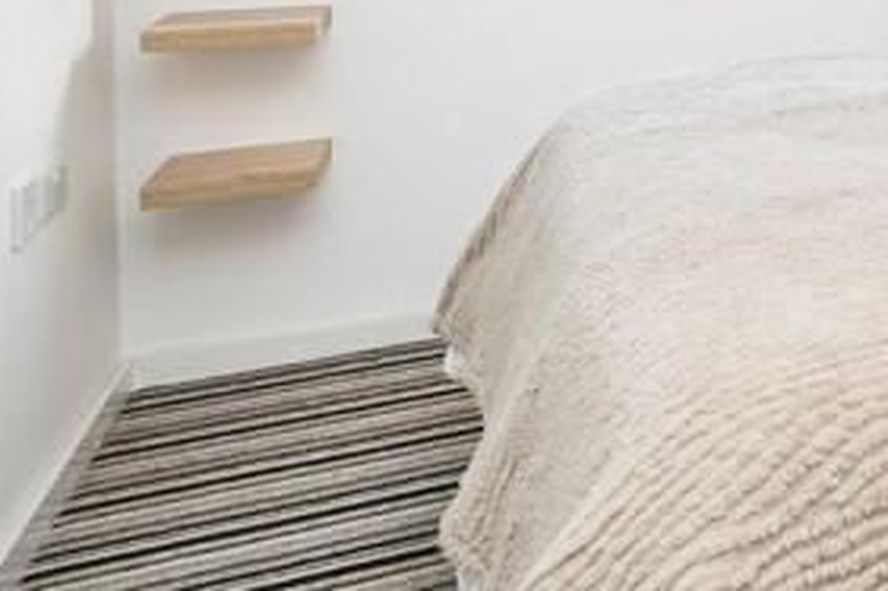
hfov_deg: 29.9
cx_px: 1191
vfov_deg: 23.4
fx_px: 1257
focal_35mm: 51
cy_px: -175
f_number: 4
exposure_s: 1/60
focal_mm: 14
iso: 110
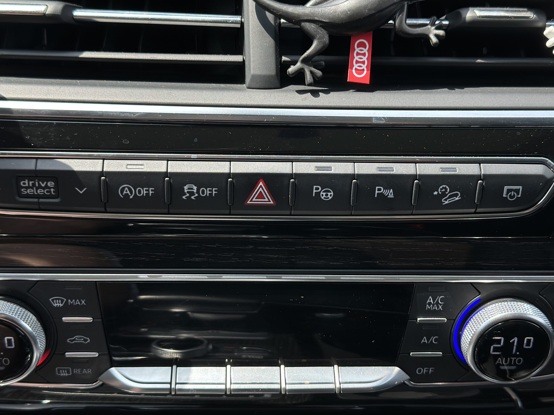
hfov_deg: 38.2
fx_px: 800
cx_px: 268
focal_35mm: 50
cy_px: 208
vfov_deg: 29.1
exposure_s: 1/836
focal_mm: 6.86
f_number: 1.78
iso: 80
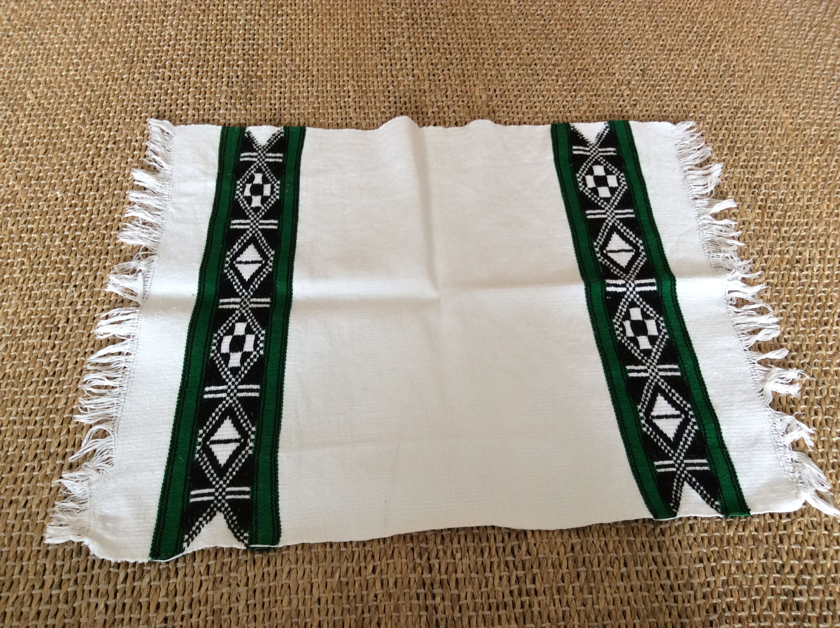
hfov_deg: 56.9
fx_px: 775
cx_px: 420
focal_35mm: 32
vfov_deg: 44.1
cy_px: 314
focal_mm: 3.3
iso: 80
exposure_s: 1/25
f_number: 2.4
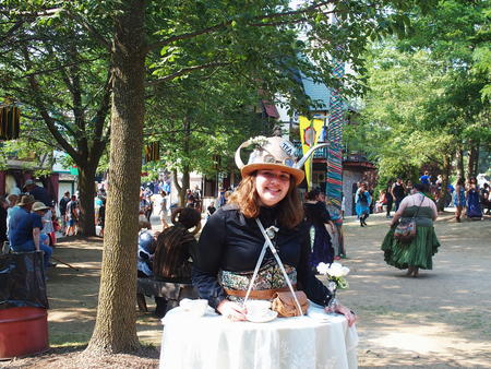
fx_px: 653
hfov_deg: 41.2
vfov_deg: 31.5
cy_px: 184
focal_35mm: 46
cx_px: 246
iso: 100
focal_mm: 9.8
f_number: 3.5
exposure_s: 1/160
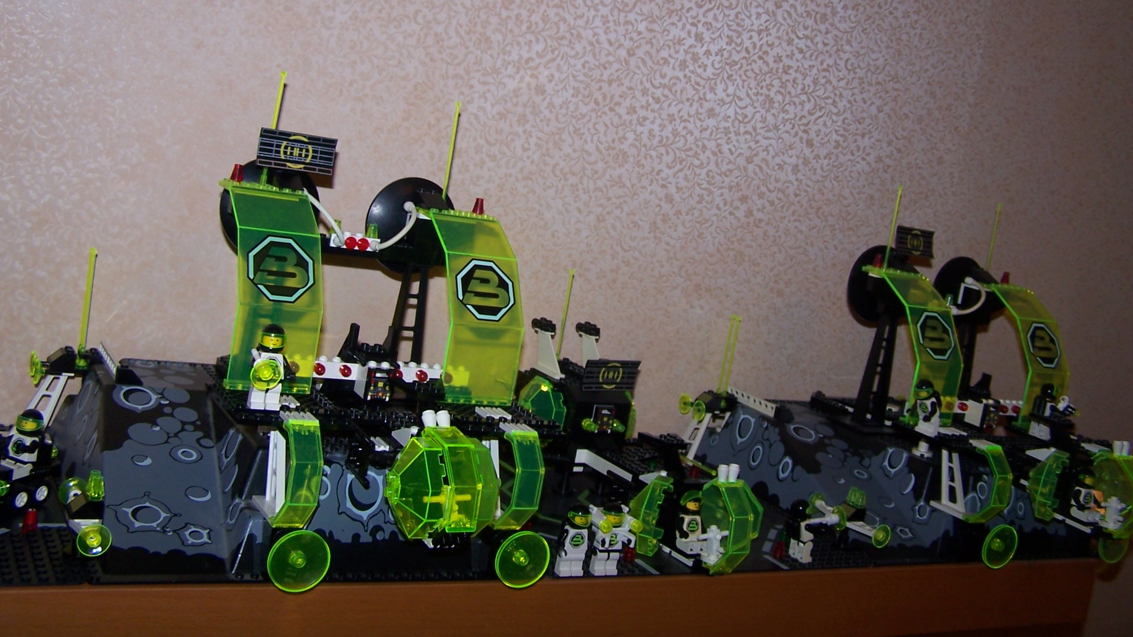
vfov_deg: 28.2
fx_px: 1262
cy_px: 213
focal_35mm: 42
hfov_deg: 48.4
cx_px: 572
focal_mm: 6.3
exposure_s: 1/60
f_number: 2.8
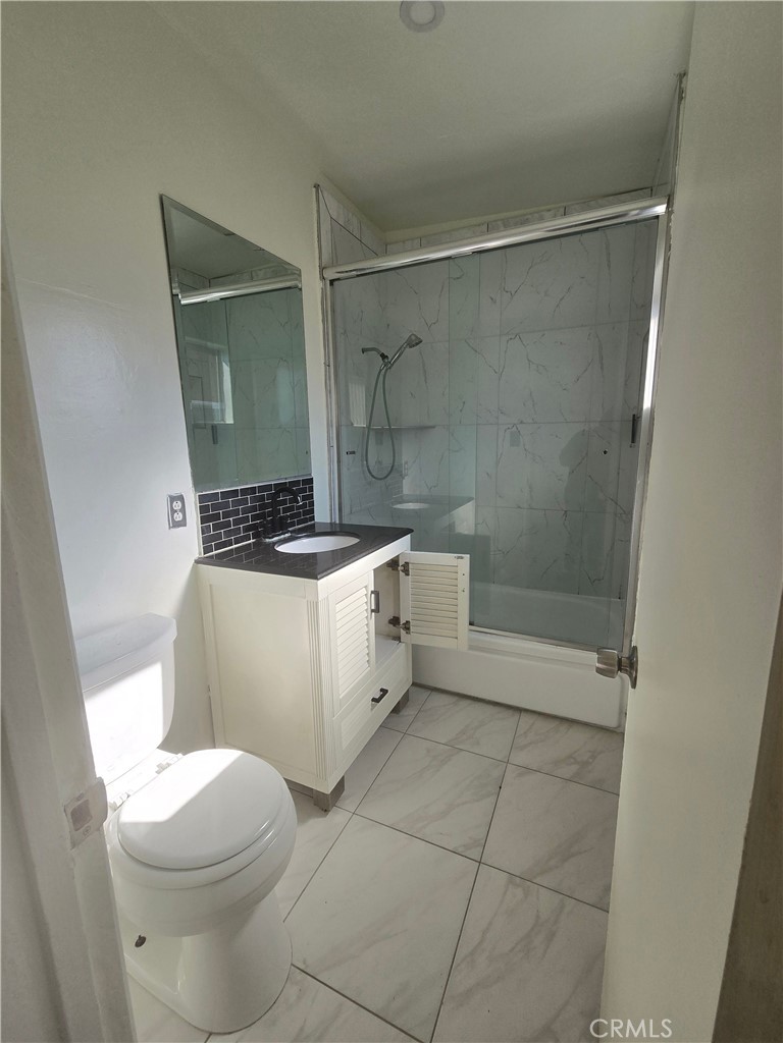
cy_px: 522
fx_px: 392
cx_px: 392
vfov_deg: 106.2
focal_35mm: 13
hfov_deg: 89.9
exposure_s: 1/356
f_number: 2.2
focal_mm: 2.2
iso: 50
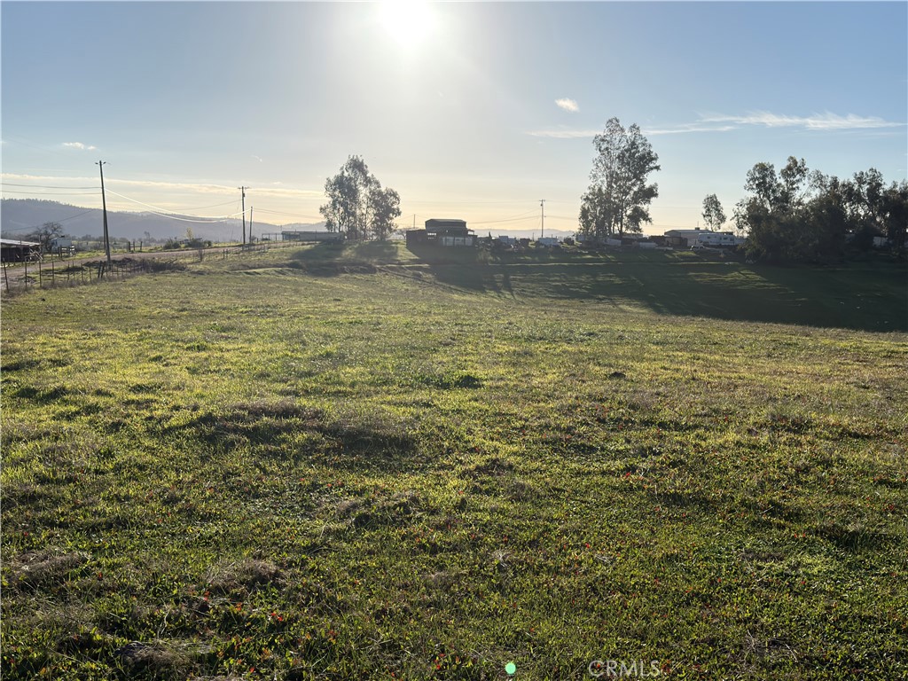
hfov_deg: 52.6
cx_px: 454
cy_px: 340
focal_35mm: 35
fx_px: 918
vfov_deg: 40.7
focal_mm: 6.76
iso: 80
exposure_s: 1/11364
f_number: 1.78
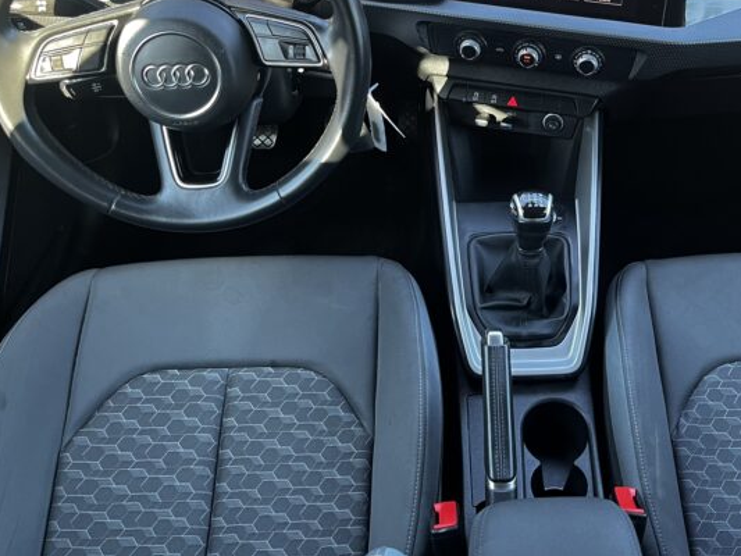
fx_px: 835
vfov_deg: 36.4
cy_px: 175
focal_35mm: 39
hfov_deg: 46.9
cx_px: 506
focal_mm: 5.1
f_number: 1.6
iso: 125
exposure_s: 1/87
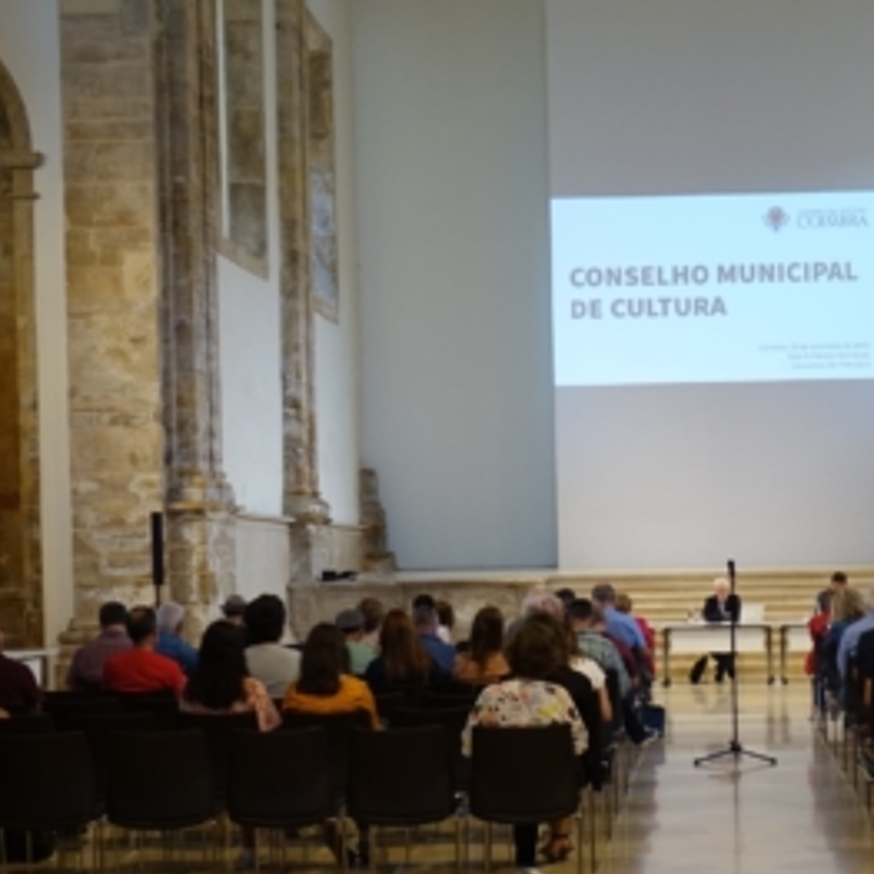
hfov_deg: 23.5
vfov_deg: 23.5
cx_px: 645
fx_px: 2085
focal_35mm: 73
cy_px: 598
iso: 320
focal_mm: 12.83
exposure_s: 1/40
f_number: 2.8
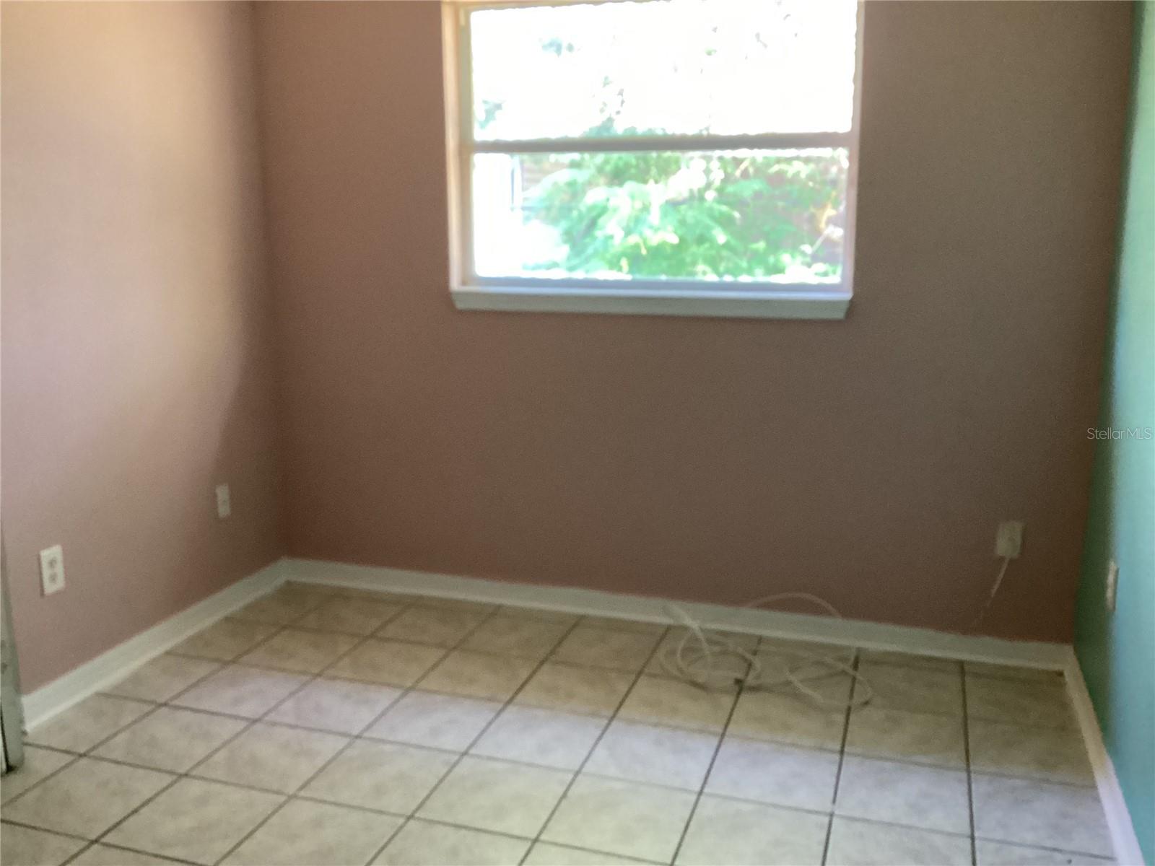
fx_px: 1034
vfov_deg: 45.4
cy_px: 433
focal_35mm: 31
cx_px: 578
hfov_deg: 58.4
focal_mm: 3.3
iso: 400
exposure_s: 1/60
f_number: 2.4
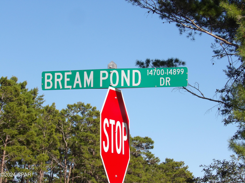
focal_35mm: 143
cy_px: 92
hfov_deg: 13.8
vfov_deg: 10.4
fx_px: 1012
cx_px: 122
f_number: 7.4
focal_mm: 25.6
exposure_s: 1/246
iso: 100
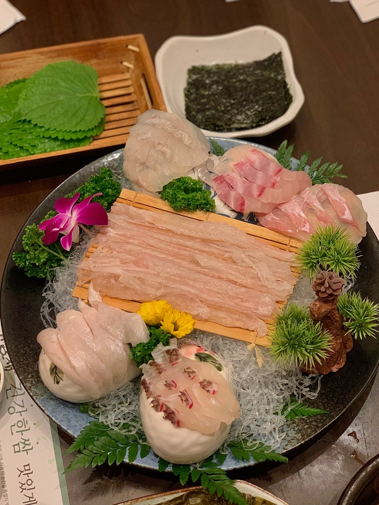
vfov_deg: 36.8
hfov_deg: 28.0
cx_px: 190
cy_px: 252
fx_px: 759
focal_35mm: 52
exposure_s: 1/60
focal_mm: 6
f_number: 2.4
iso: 200
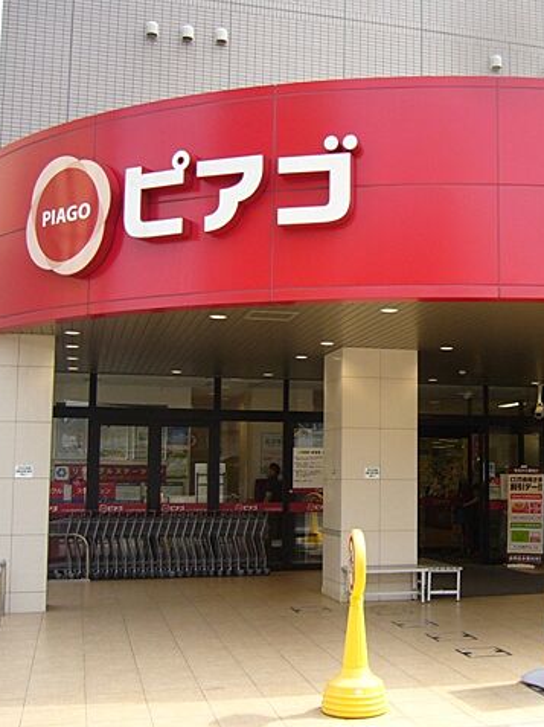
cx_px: 414
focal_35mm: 47
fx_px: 986
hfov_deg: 30.3
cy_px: 363
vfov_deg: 40.5
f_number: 2.8
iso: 80
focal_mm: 5.8
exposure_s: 1/250
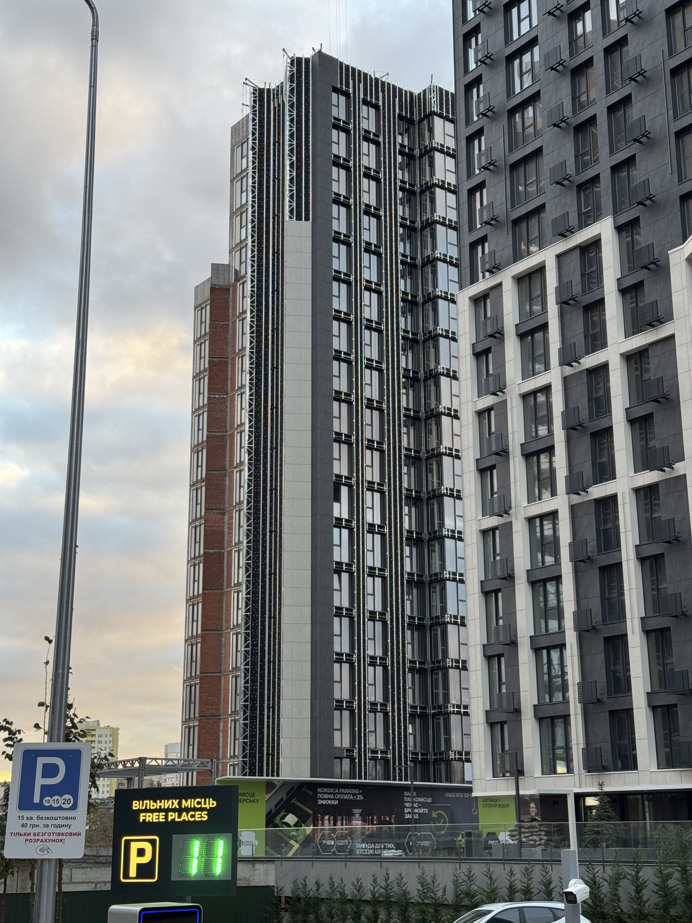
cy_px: 462
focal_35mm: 48
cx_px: 346
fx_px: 1279
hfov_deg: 30.3
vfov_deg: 39.7
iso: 64
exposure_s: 1/180
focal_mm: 6.76
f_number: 1.78
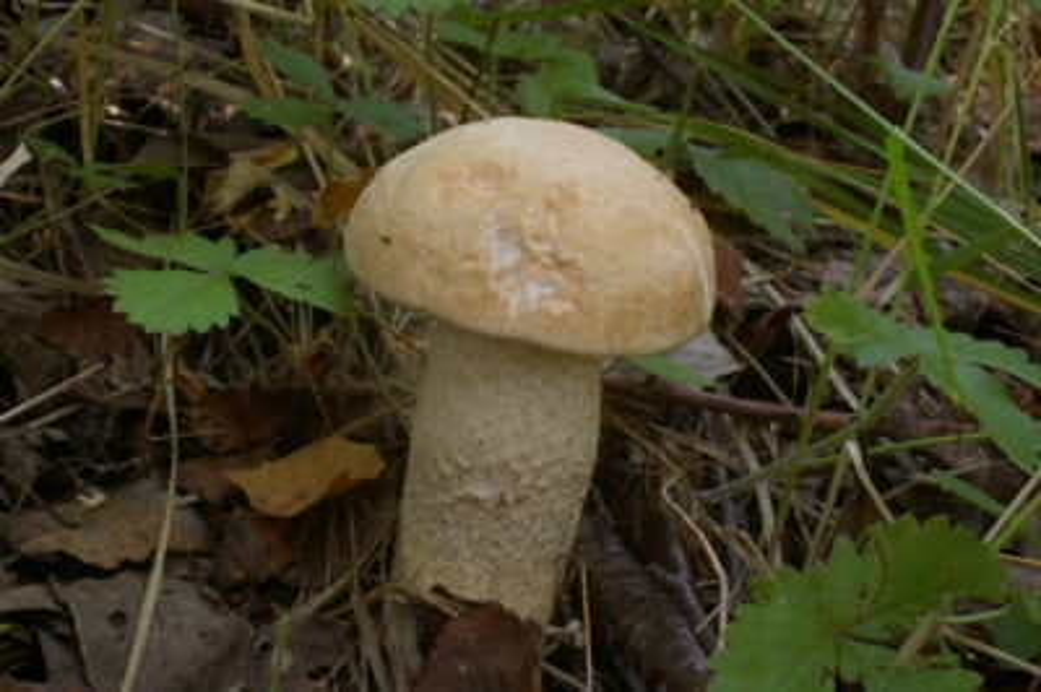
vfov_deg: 18.2
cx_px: 520
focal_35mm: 75
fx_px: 2167
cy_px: 346
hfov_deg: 27.0
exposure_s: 1
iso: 200
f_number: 22
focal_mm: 50
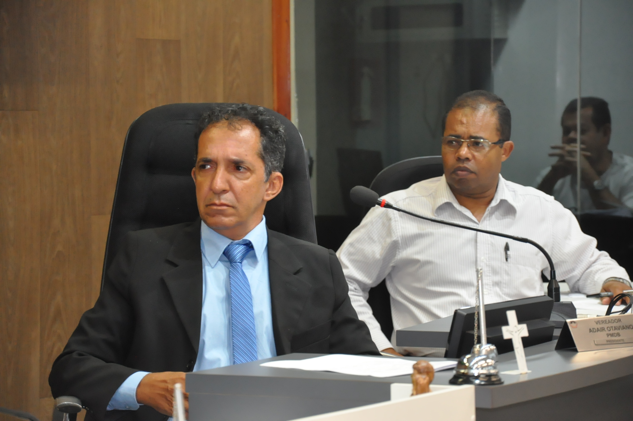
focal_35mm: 158
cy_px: 210
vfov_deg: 8.7
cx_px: 316
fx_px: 2766
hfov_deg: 13.1
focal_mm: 105
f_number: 5.6
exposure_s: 1/80
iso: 2000
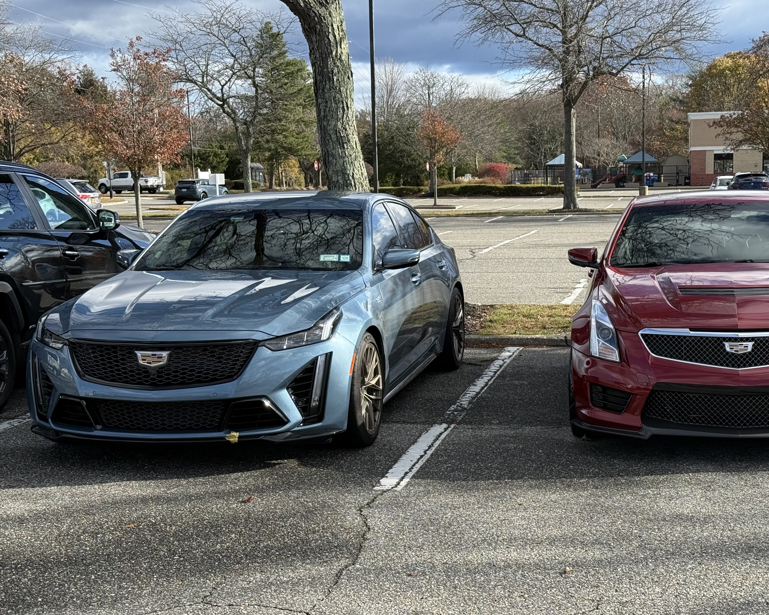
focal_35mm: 58
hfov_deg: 32.4
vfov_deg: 26.2
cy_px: 347
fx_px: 1320
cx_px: 470
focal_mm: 6.76
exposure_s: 1/2865
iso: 80
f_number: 1.78
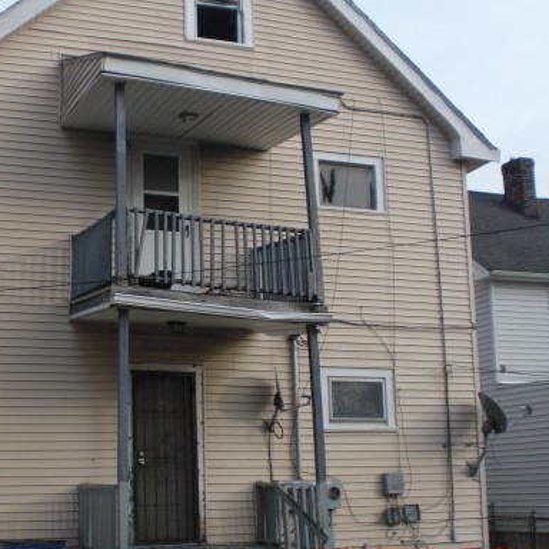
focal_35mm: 56
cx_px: 147
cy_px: 286
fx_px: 1005
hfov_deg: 30.1
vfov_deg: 30.6
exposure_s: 1/400
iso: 64
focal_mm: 6.3
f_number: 3.1
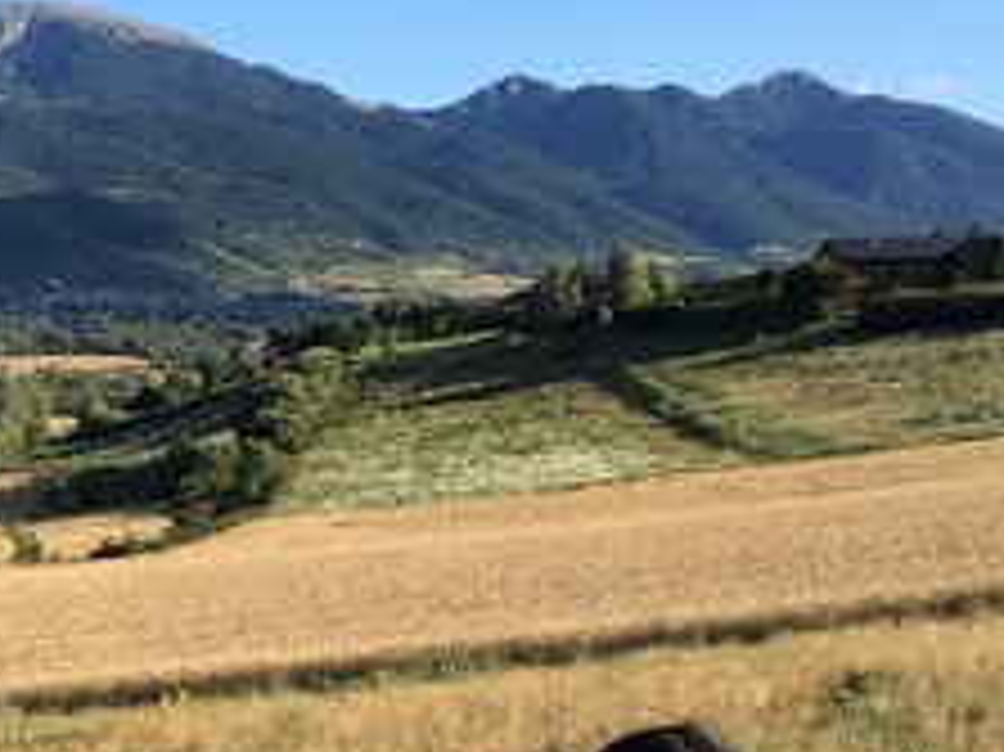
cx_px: 144
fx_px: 2493
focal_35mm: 86
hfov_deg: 22.3
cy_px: 563
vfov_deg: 17.1
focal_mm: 4.12
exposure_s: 1/1368
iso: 32
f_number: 2.2
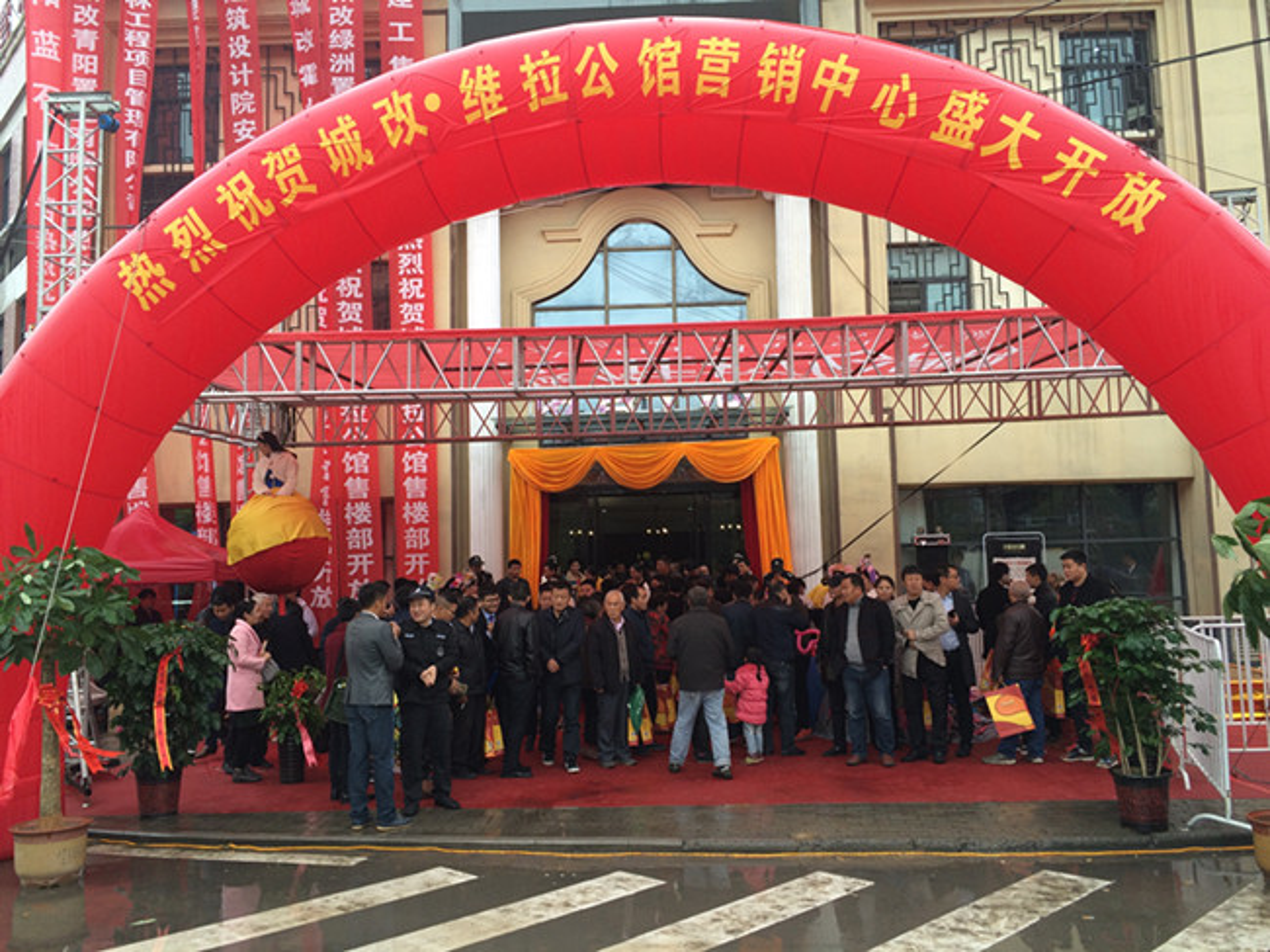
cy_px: 476
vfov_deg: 48.2
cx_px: 635
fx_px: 1064
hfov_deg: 61.7
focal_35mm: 29
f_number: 2.2
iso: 32
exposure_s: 1/131
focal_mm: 4.15
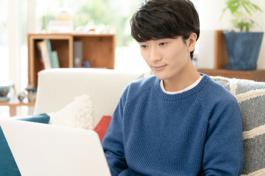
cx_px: 132
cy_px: 88
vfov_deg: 19.5
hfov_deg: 28.8
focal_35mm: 70
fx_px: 515
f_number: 2.8
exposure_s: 1/100
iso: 1000
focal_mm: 70
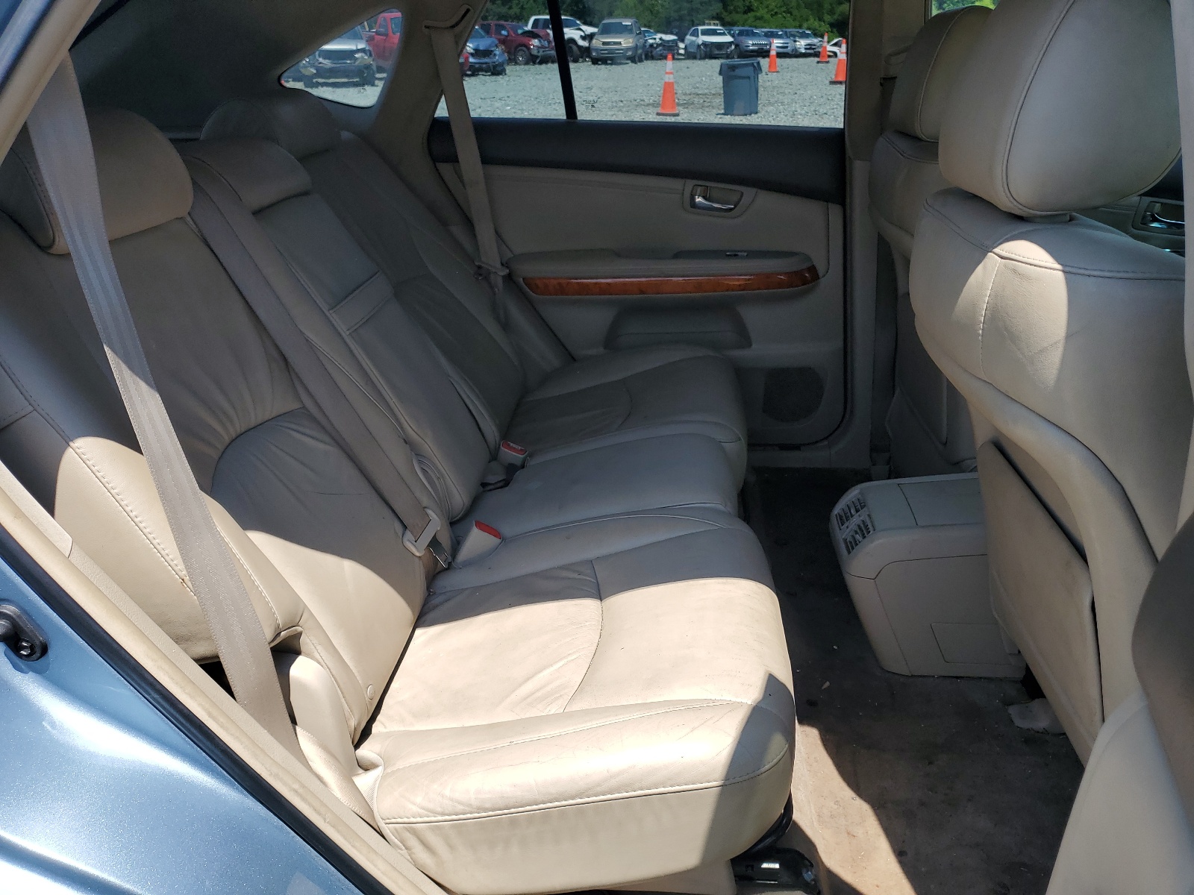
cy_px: 448
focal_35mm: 26
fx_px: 897
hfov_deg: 67.3
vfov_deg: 53.1
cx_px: 597
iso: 50
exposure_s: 1/1667
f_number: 1.5
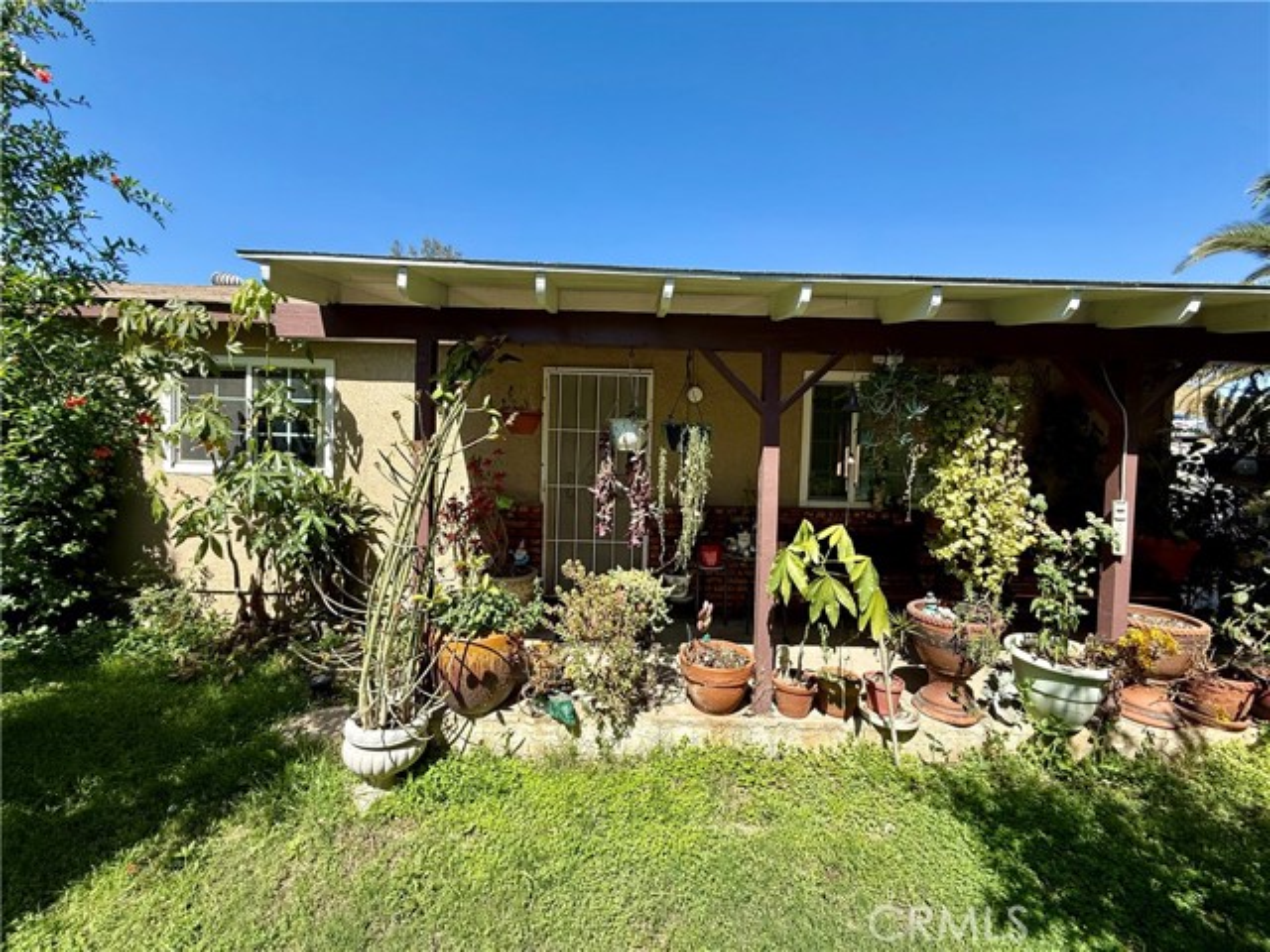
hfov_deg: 102.1
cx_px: 635
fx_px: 514
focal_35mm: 14
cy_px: 476
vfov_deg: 85.7
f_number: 2.2
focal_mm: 2.22
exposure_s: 1/658
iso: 50
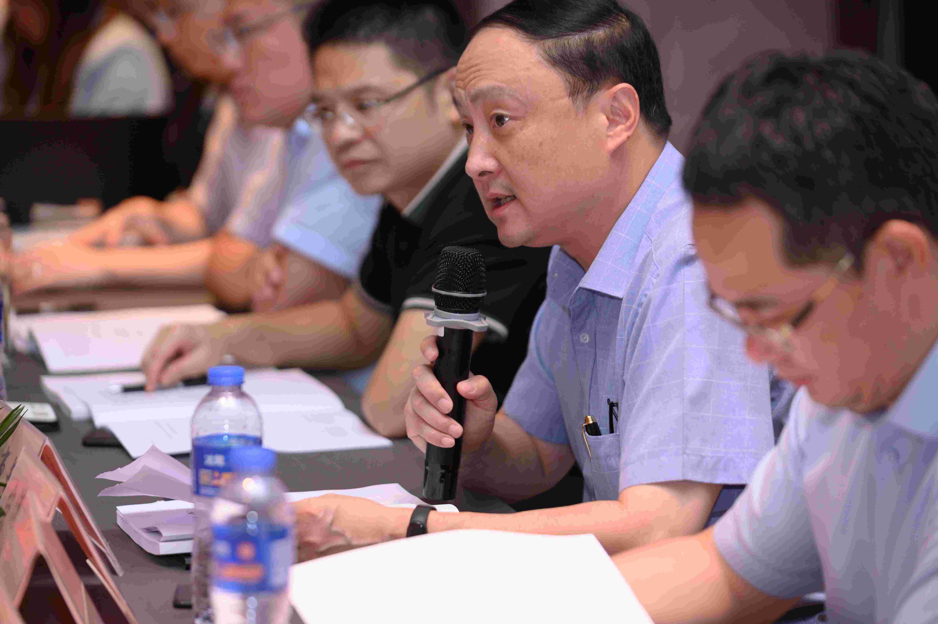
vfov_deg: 11.4
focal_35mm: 120
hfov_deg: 17.1
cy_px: 312
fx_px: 3125
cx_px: 469
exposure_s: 1/100
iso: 1250
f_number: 2.8
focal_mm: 120
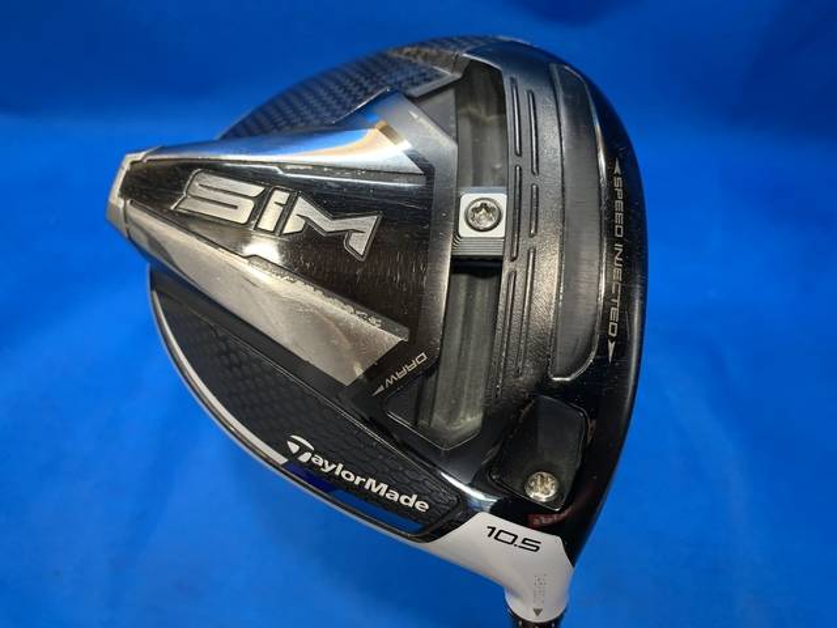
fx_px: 629
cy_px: 314
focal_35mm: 26
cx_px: 418
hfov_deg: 67.3
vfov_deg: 53.1
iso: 125
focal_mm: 4.25
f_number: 1.8
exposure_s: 1/60
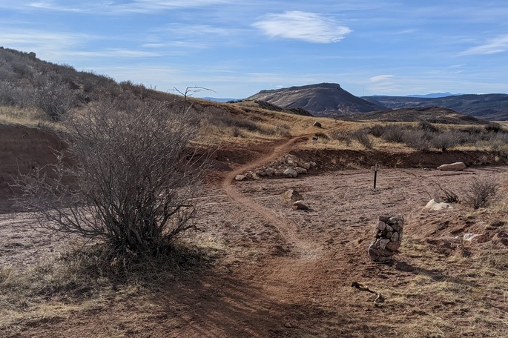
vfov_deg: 31.7
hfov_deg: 45.9
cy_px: 208
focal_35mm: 42
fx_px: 592
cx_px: 328
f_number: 1.8
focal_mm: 4.44
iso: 52
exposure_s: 1/5882
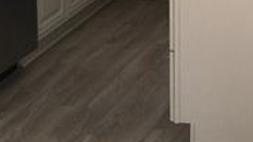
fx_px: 879
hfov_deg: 16.1
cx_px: 245
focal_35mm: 131
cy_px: -81
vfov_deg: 9.0
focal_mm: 4.15
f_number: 2.2
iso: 50
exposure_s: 1/30
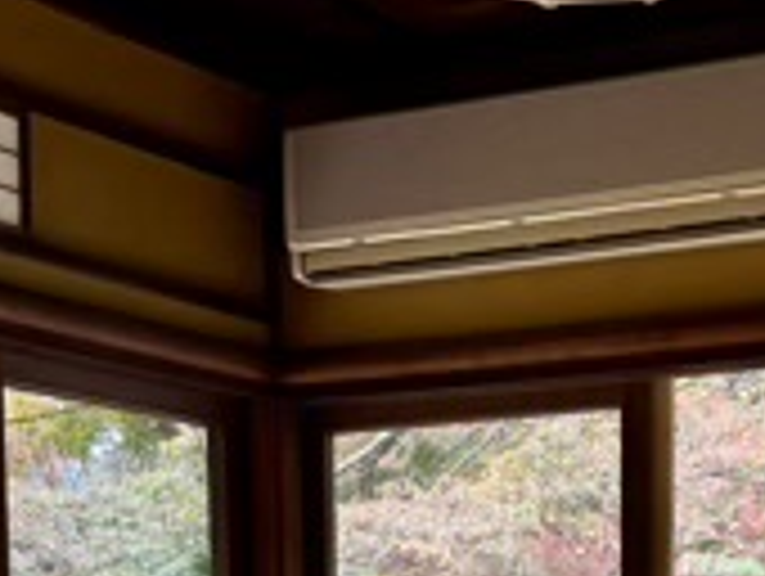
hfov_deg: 18.3
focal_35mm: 107
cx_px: 441
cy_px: 929
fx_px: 2368
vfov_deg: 12.9
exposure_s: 1/50
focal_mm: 5.96
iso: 100
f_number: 1.6
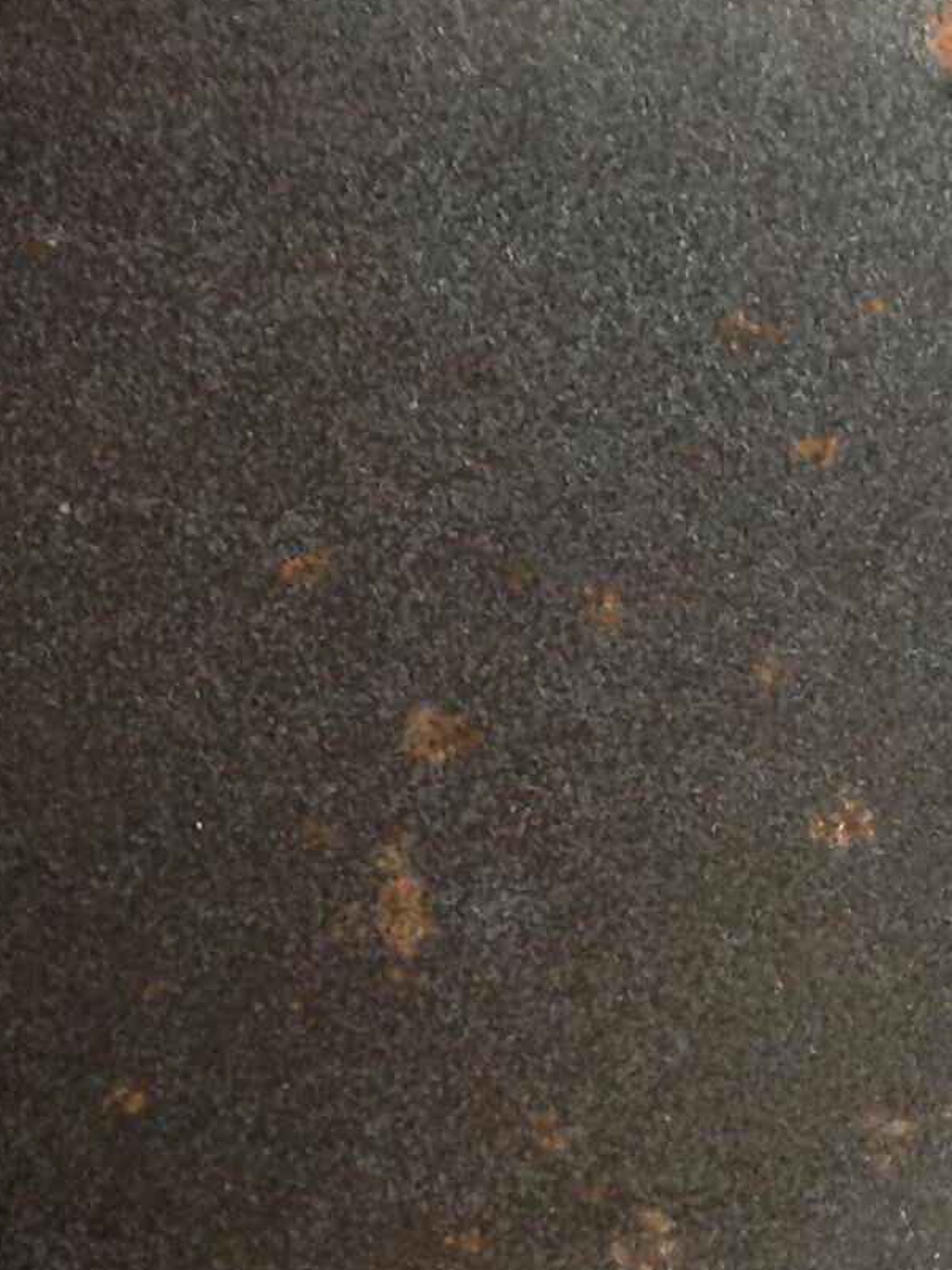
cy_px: 812
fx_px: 4146
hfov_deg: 13.0
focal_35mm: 113
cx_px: 749
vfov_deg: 17.4
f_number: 2.4
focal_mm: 4.28
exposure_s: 1/15
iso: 250
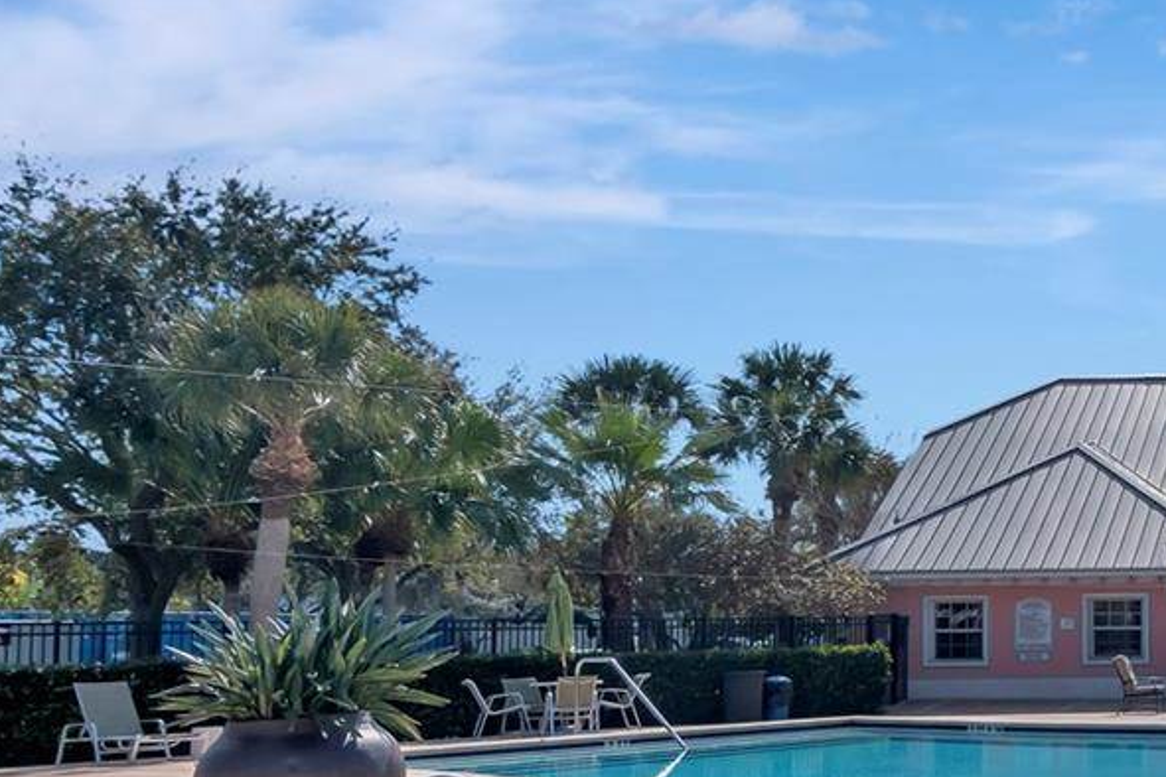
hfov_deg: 32.8
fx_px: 1512
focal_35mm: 47
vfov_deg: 28.6
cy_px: 540
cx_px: 1472
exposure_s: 1/1250
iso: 500
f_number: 7.1
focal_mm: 11.5
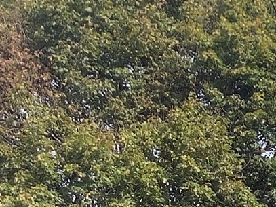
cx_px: 567
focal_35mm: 156
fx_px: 1243
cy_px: 460
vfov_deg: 8.8
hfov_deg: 11.3
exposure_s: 1/578
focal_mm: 3.3
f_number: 2.4
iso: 25
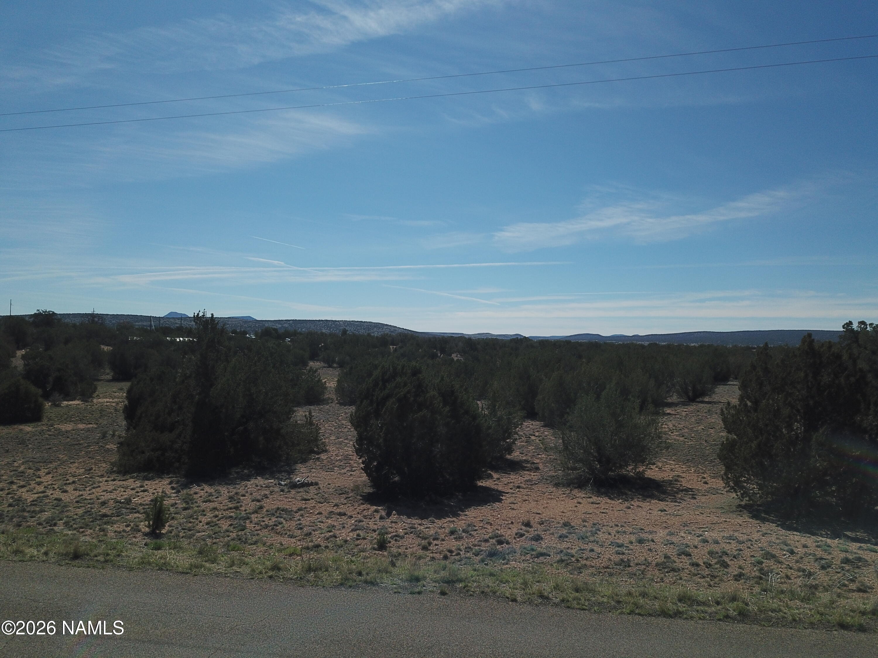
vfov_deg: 53.1
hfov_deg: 67.3
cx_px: 439
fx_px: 659
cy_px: 329
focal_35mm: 26
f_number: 2.2
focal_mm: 4.73
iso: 100
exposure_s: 1/4115
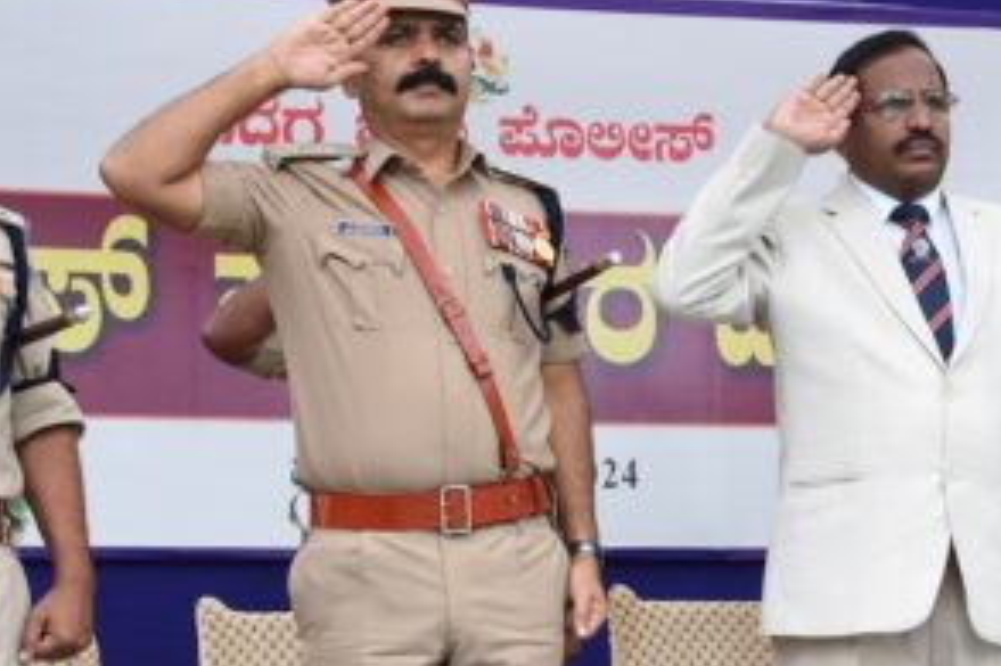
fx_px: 3168
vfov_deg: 12.0
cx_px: 803
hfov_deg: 17.8
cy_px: 540
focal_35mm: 114
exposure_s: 1/125
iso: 800
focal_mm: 32
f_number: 6.3
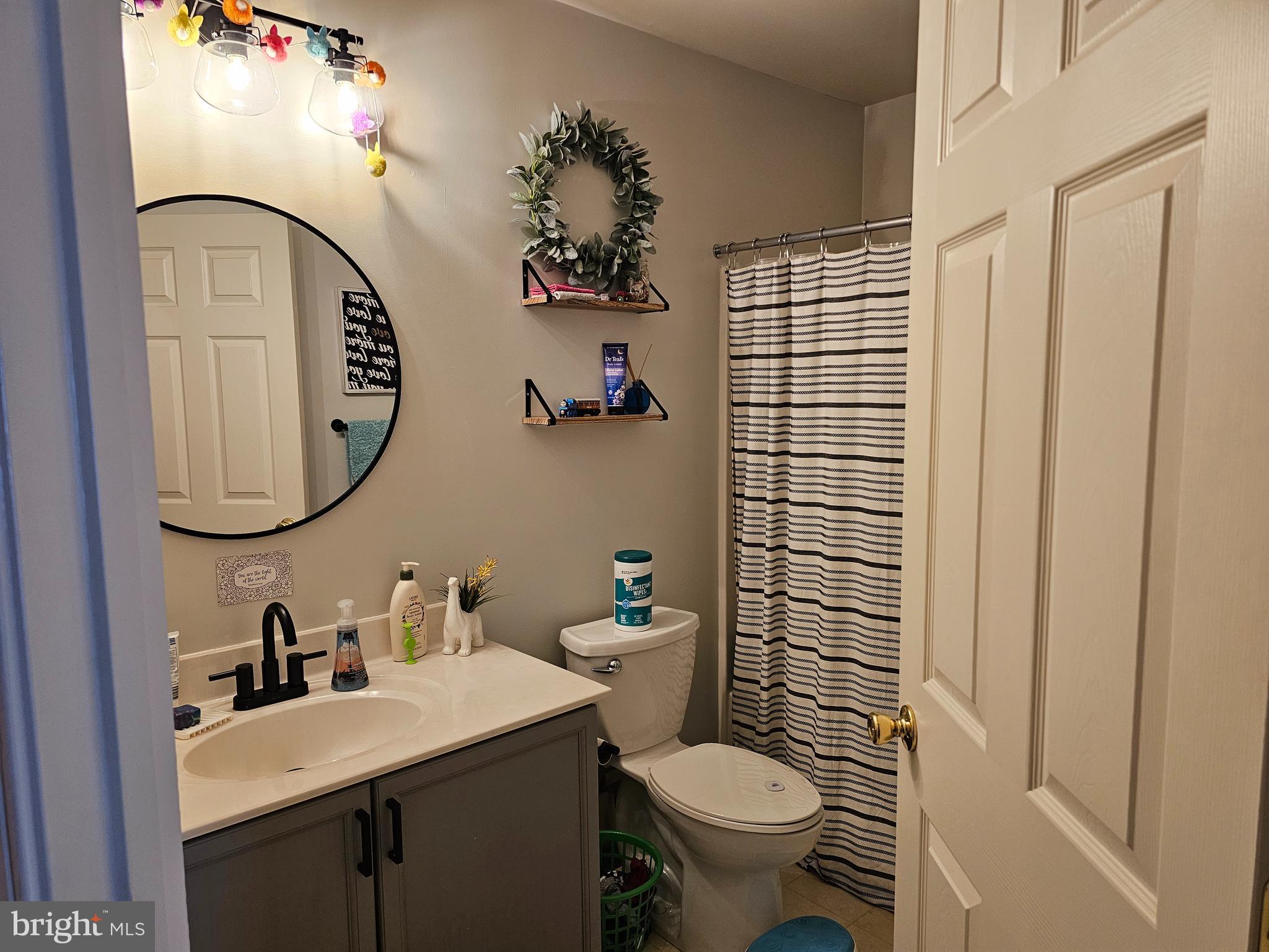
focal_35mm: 23
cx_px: 634
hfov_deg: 73.9
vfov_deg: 58.9
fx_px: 843
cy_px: 476
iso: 320
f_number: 1.7
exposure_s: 1/120
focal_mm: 6.3
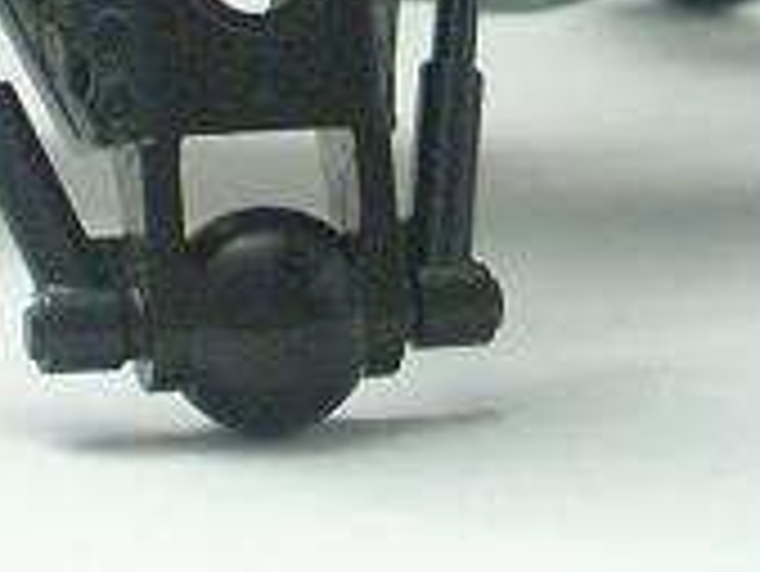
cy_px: -685
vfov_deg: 8.3
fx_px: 3691
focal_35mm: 168
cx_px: 279
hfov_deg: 11.7
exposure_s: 1/4
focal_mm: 6.2
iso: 270
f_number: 2.8
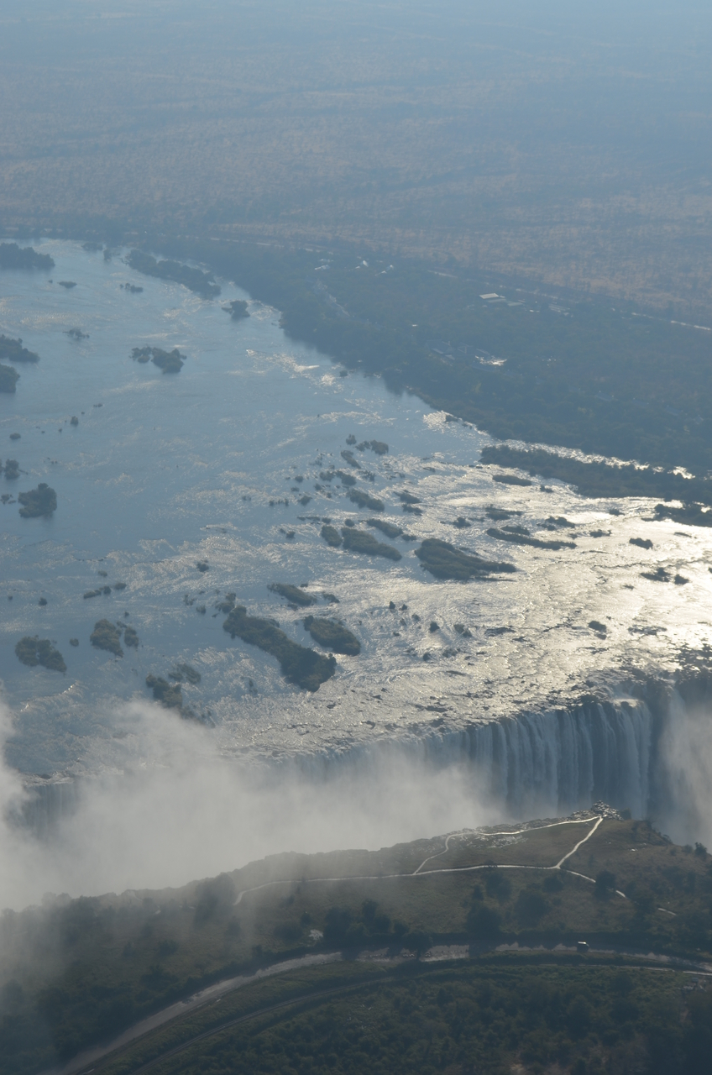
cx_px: 356
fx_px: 2458
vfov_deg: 24.7
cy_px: 538
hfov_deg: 16.5
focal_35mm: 82
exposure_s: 1/400
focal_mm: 55
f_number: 10
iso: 100
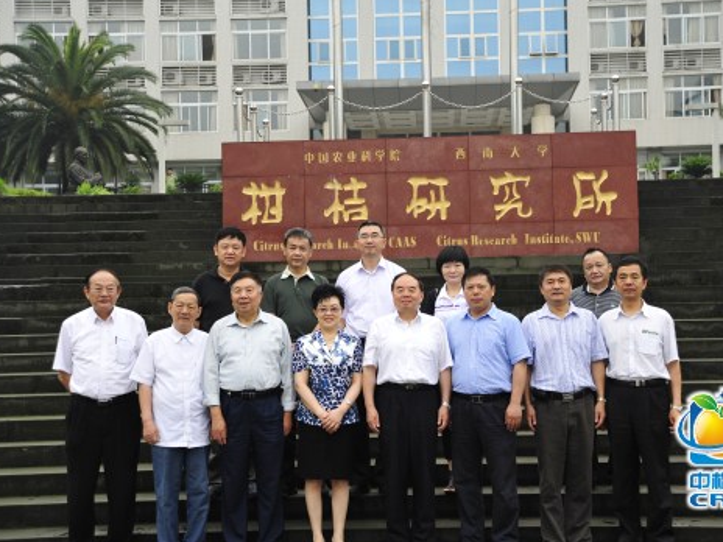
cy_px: 269
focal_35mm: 57
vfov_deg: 25.7
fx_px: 1191
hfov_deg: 33.8
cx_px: 391
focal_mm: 52
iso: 200
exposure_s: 1/100
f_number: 5
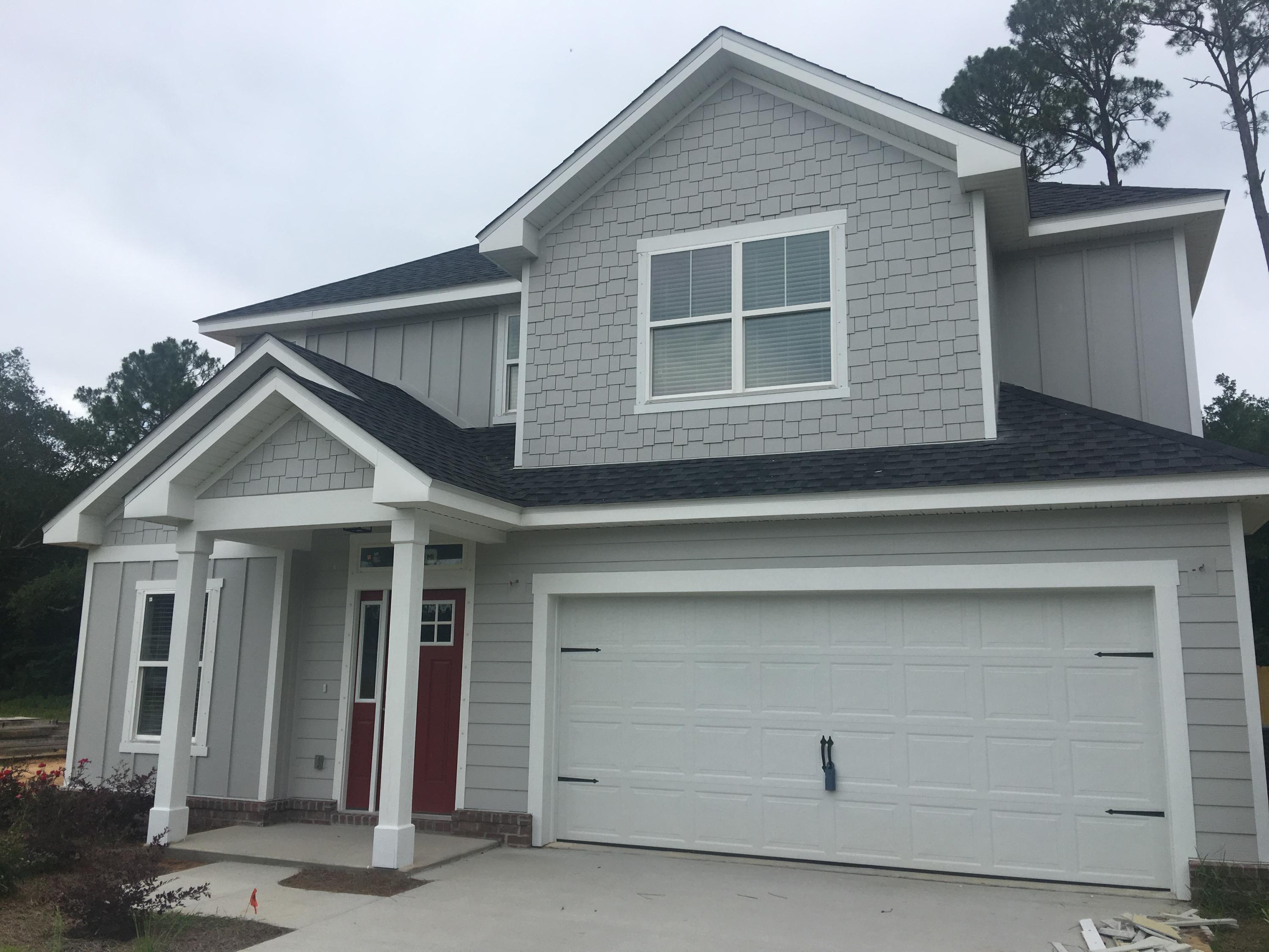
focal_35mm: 29
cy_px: 476
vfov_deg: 48.2
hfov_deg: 61.7
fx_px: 1063
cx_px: 634
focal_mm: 4.15
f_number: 2.2
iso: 25
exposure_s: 1/927
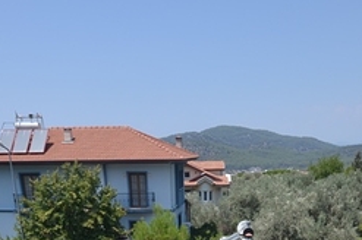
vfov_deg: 25.2
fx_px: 442
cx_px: 200
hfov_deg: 44.5
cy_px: 331
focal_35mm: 44
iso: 100
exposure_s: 1/320
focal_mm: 10
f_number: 9
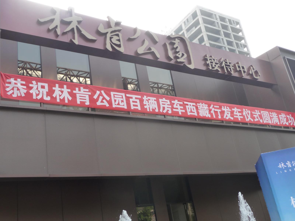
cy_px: 110
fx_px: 341
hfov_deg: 46.8
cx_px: 148
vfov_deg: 36.0
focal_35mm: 40
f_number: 3.9
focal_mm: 6.7
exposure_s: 1/250
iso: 160
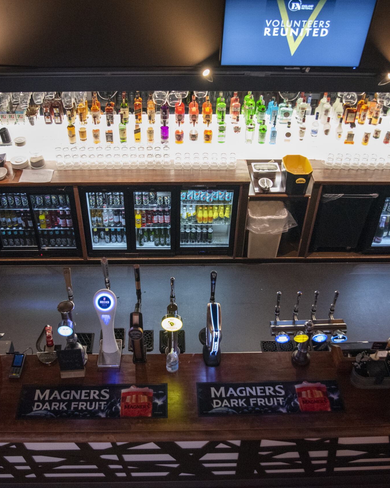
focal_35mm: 34
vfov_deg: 52.9
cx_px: 190
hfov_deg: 43.3
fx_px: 491
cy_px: 244
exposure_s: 1/250
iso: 3200
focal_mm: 24
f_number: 2.8
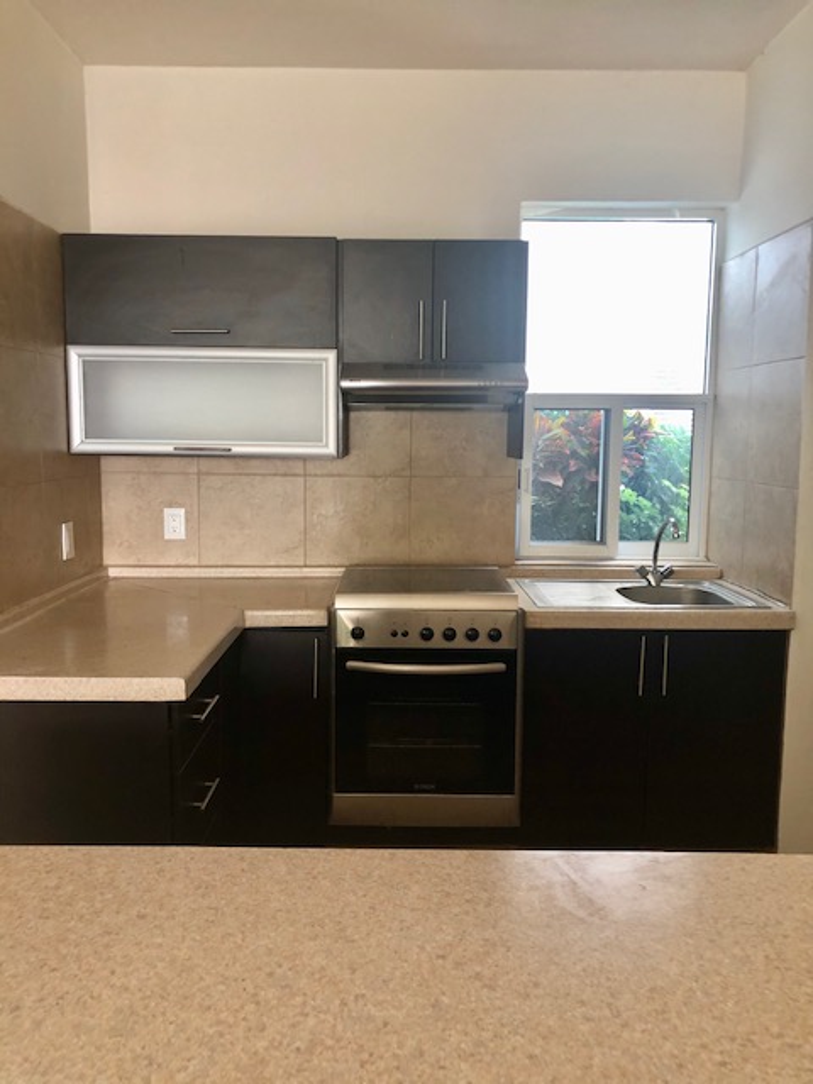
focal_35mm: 28
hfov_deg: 49.7
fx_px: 877
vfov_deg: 63.4
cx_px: 406
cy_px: 542
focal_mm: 4
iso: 40
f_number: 1.8
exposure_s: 1/15
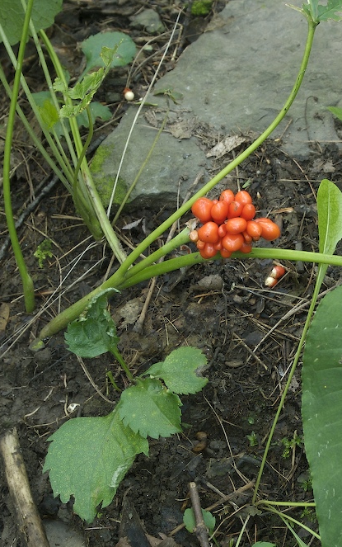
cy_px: 300
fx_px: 1444
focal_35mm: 97
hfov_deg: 13.4
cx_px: 313
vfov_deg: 21.4
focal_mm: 35
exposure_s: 1/1.5
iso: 100
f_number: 9
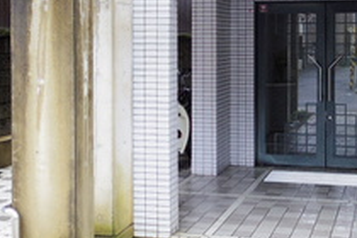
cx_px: 241
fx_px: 585
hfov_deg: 33.6
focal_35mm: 59
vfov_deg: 22.4
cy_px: 25
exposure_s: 1/80
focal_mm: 3.8
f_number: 4.5
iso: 200
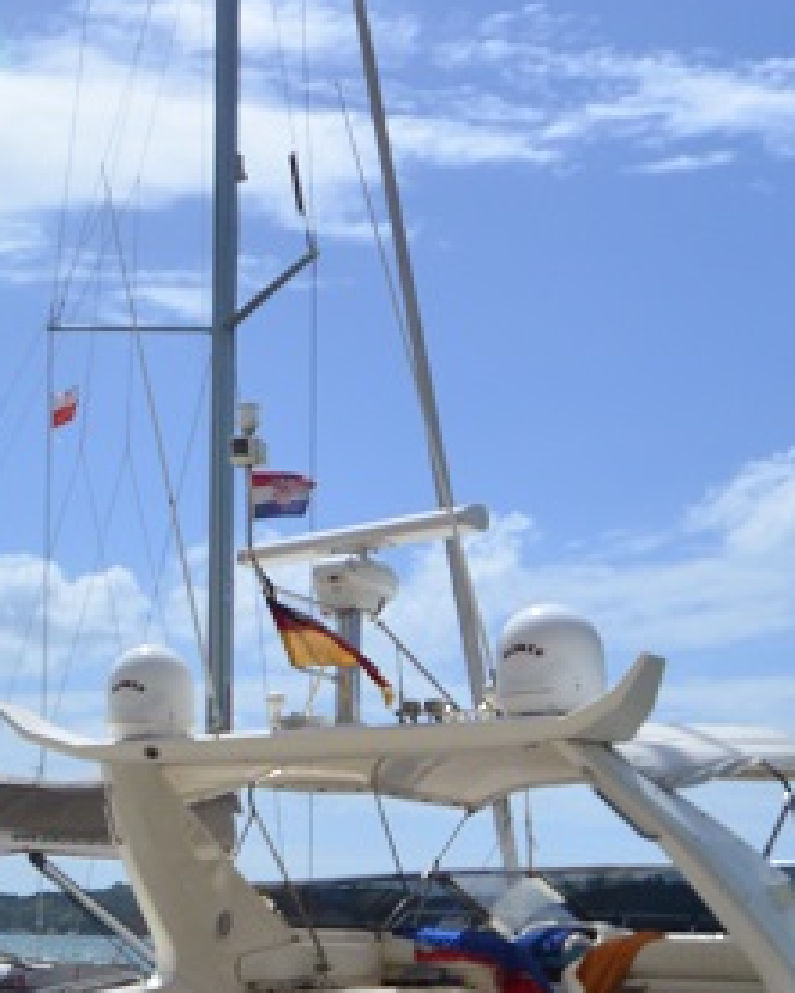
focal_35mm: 61
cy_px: 541
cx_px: -67
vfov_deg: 30.9
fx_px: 1793
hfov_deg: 23.5
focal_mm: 12
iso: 360
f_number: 4.5
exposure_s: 1/8000
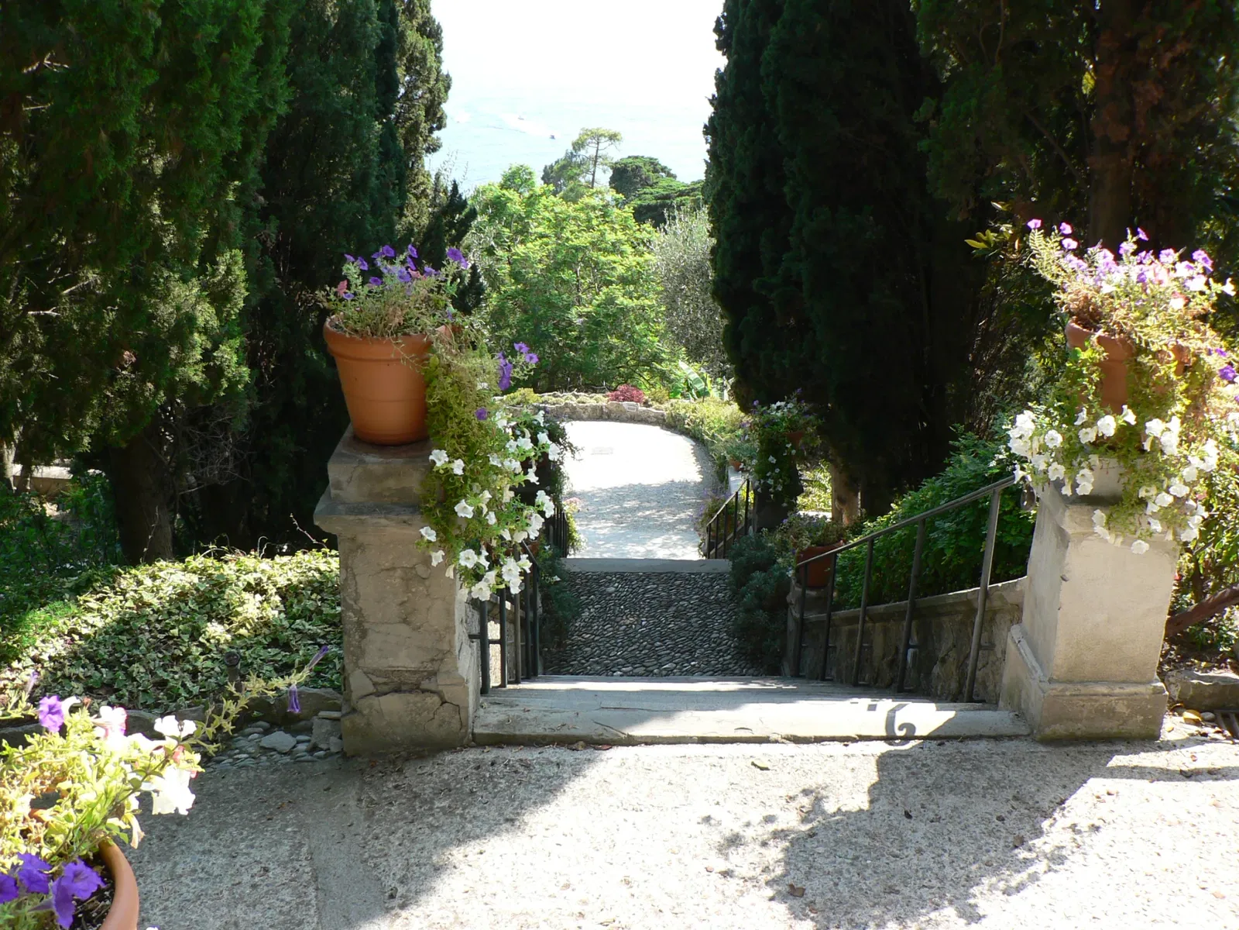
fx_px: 1253
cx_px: 620
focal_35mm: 35
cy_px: 465
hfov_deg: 52.6
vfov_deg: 40.7
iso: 64
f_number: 4
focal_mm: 6
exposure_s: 1/125
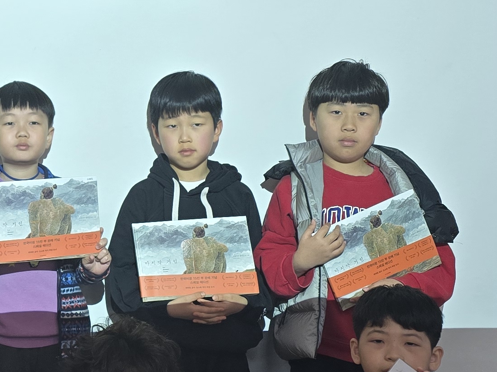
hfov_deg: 22.1
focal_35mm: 84
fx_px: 1206
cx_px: -37
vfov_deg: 17.6
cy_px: 171
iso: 100
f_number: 1.7
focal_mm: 6.3
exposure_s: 1/120
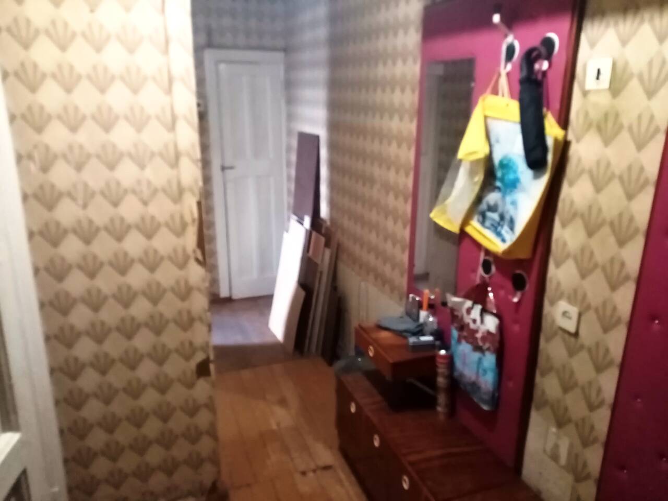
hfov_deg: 67.3
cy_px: 250
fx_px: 502
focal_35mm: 26
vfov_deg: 53.1
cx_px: 334
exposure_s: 1/20
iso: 1051
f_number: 1.8
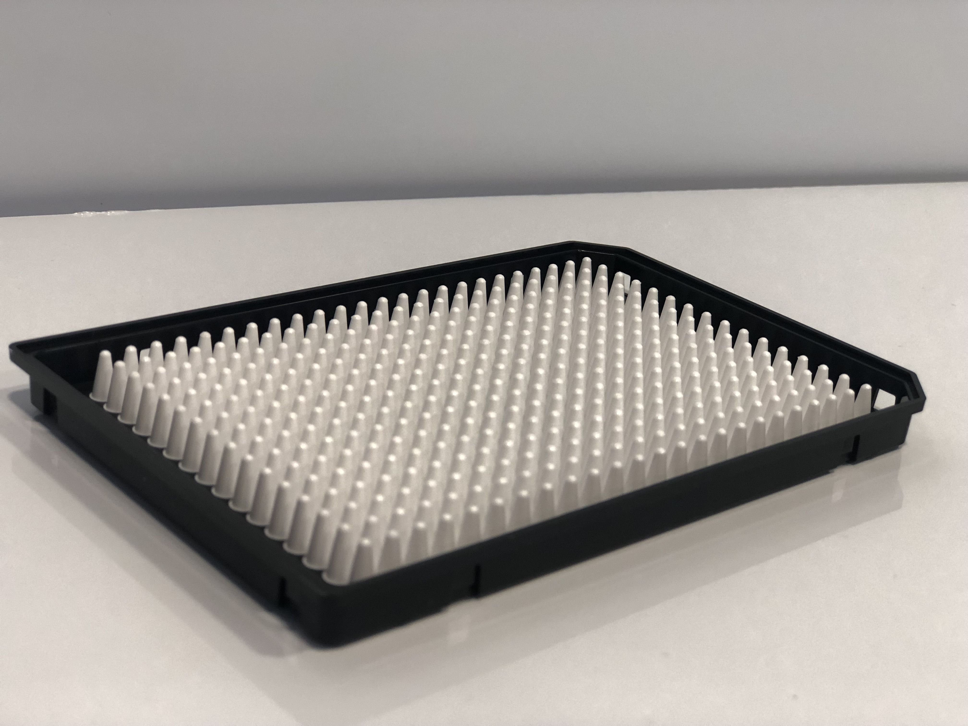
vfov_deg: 25.7
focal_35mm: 57
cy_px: 363
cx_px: 484
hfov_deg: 33.8
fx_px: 1594
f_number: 2.8
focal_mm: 6.6
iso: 64
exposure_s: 1/33
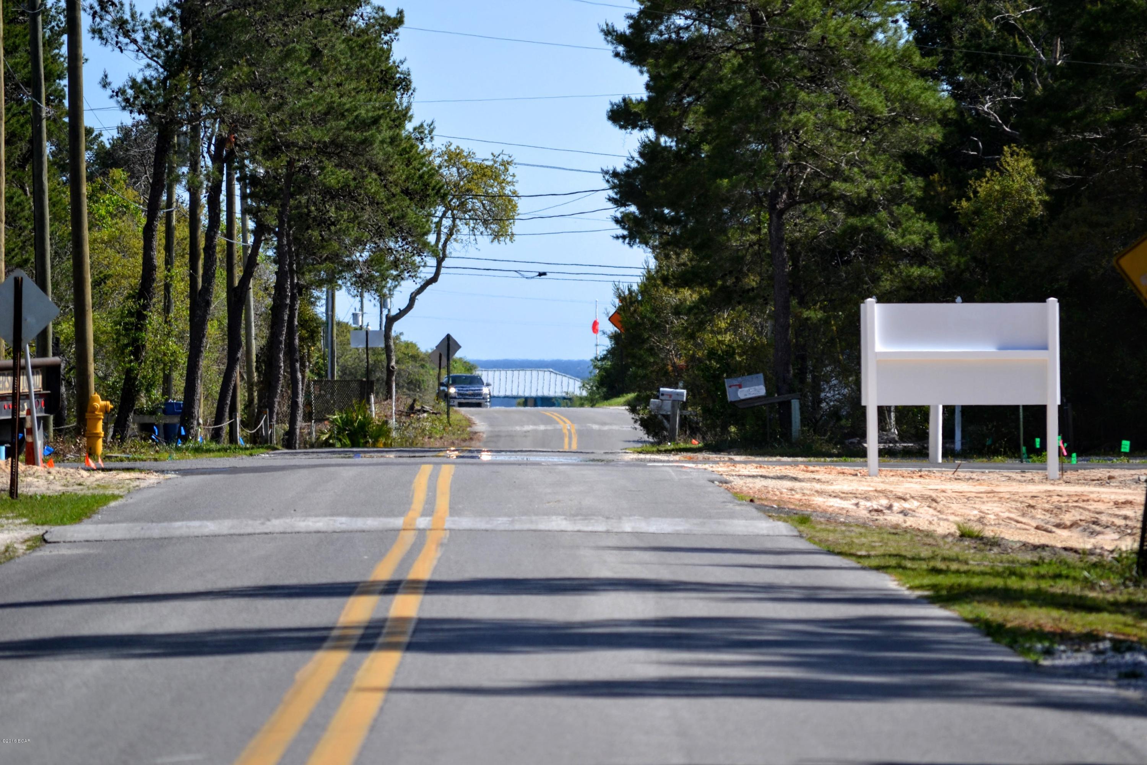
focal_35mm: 300
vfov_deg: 4.6
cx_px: 574
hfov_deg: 6.9
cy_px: 382
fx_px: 9558
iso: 140
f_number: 5.6
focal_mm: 200
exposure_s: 1/500
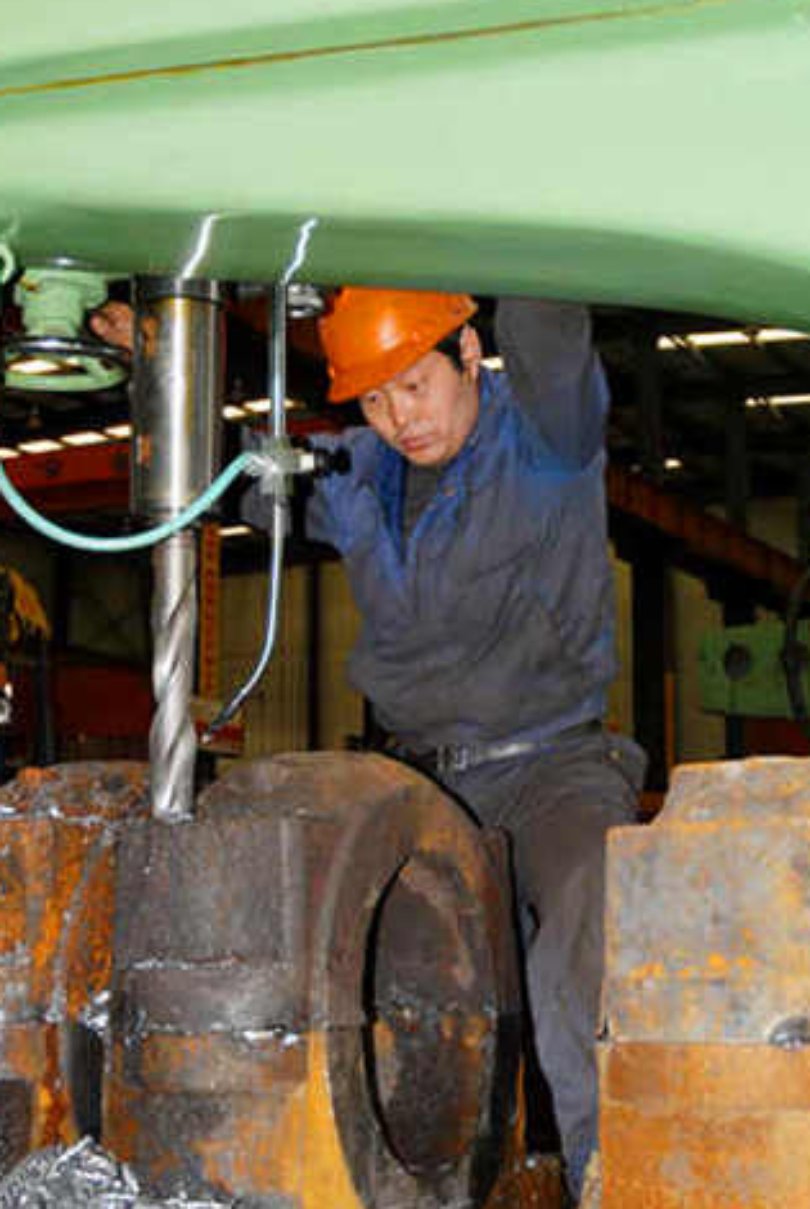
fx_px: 2209
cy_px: 589
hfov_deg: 20.8
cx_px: 413
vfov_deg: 30.6
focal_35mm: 66
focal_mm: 31
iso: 200
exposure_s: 1/80
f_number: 4.5
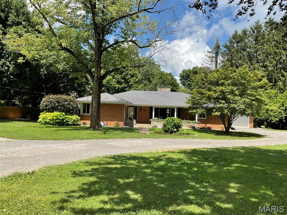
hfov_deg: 61.7
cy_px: 108
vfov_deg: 48.2
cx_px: 144
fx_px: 240
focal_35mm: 29
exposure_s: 1/1144
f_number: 1.8
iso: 16
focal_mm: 3
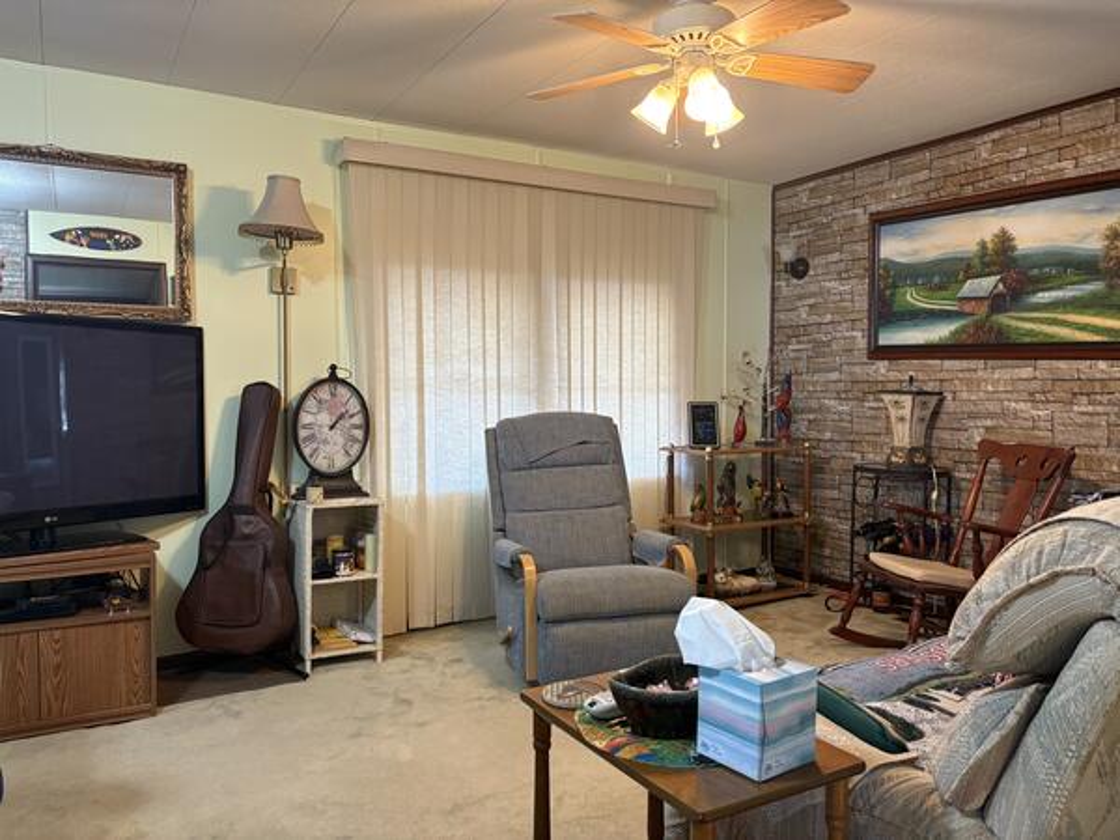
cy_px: 420
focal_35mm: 26
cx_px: 560
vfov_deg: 53.1
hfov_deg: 67.3
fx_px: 841
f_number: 1.6
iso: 160
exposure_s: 1/60
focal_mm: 5.96
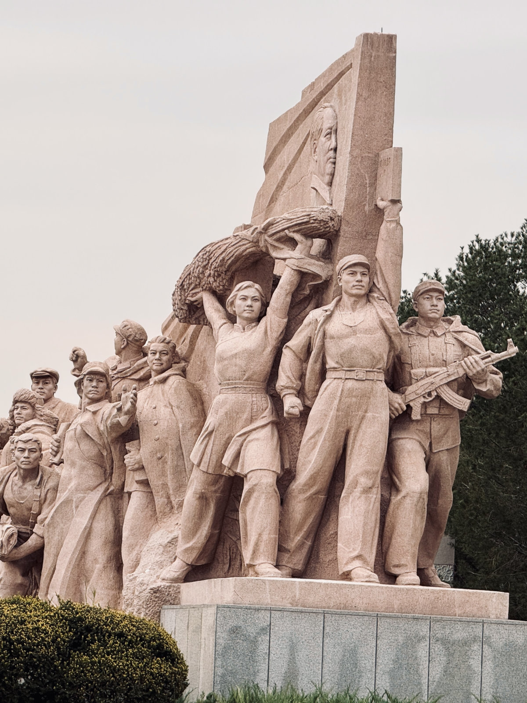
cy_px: 352
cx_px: 264
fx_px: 2436
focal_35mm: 120
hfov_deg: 12.3
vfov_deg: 16.4
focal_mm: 15.7
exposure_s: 1/644
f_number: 2.8
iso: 50
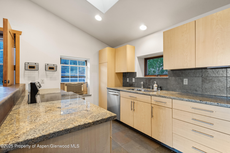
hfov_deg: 93.3
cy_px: 76
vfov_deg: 70.5
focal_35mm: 17
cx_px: 115
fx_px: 109
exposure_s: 1/3
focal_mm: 17
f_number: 7.1
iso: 1600
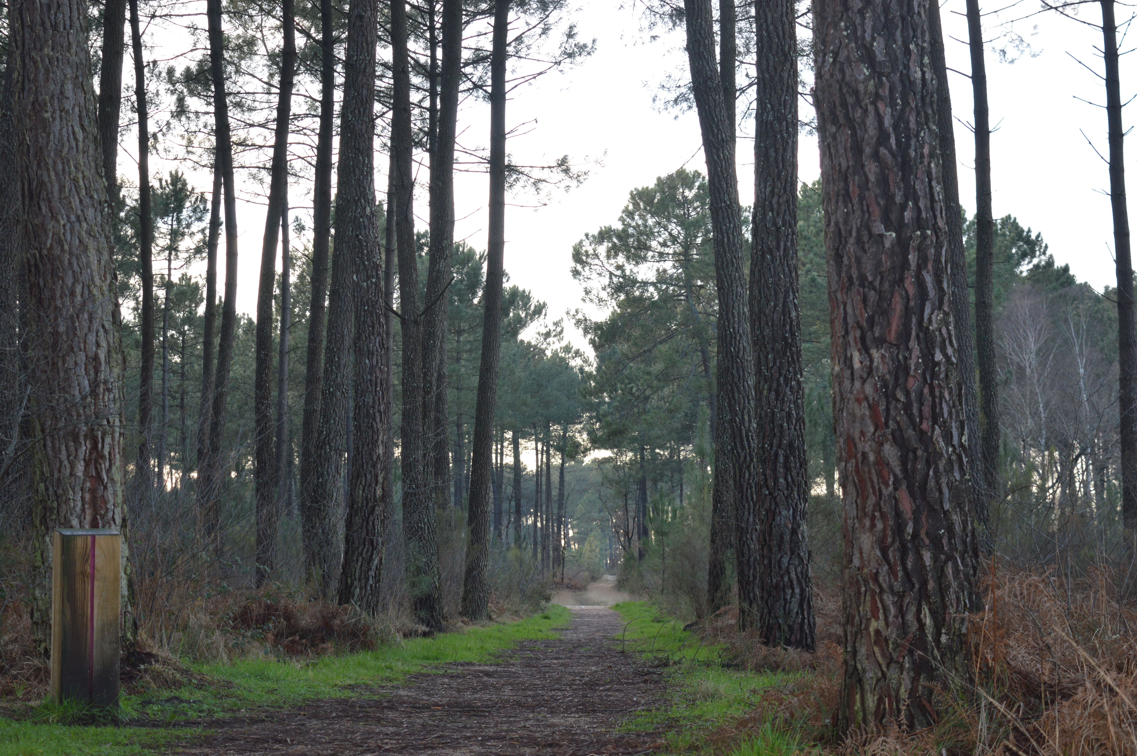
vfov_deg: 18.9
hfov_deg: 28.1
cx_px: 568
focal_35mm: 72
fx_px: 2272
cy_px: 378
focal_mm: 48
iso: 400
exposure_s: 1/125
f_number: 5.3
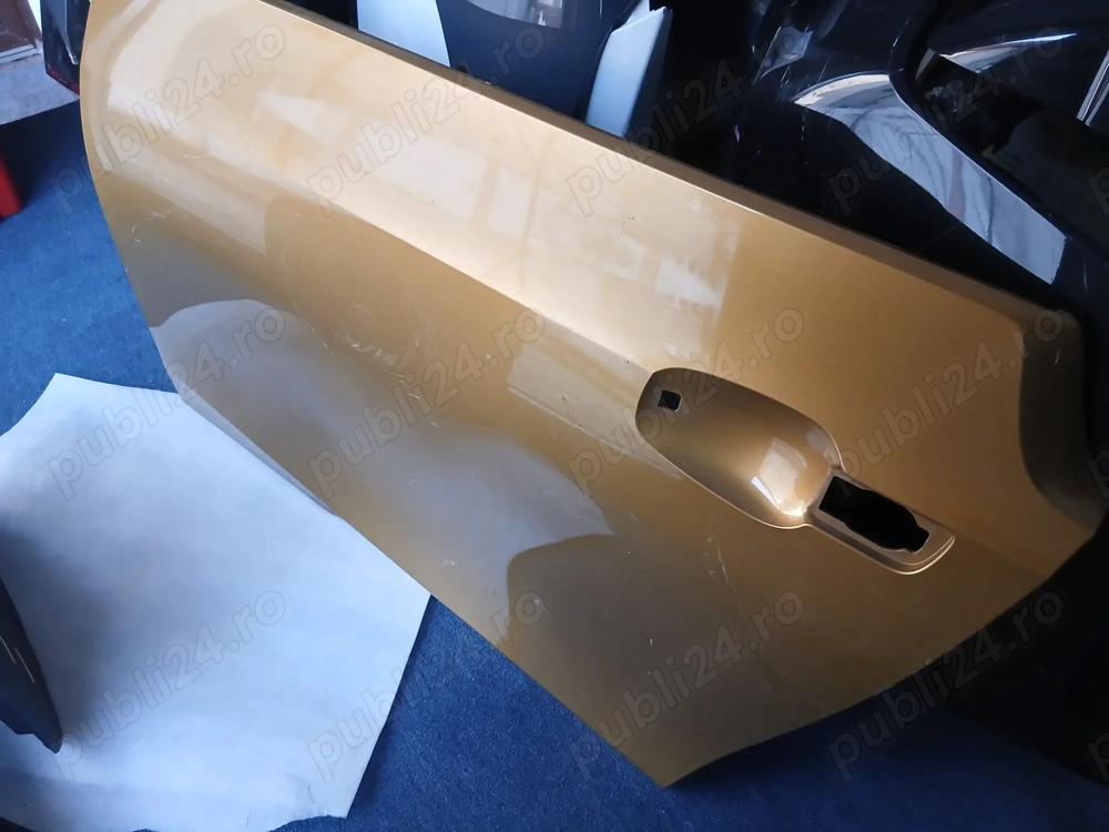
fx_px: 833
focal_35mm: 26
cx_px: 554
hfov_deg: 67.3
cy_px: 416
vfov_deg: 53.1
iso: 250
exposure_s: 1/40
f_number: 1.8
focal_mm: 3.98
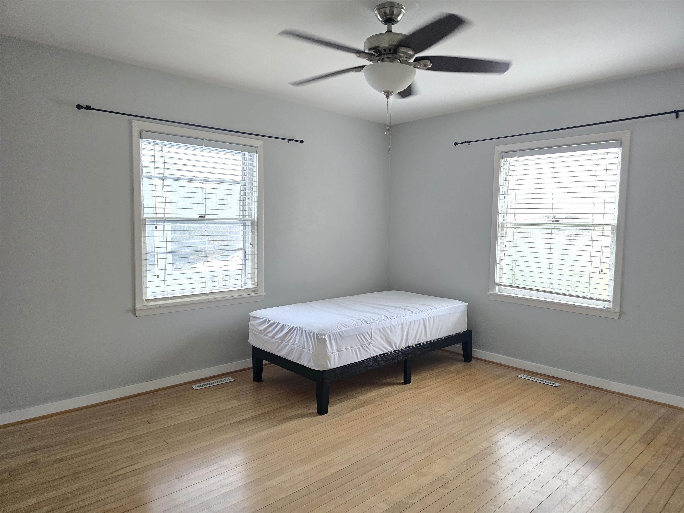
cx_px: 342
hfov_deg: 73.9
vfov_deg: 58.9
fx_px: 454
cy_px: 256
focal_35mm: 23
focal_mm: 6.3
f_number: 1.7
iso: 640
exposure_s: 1/60
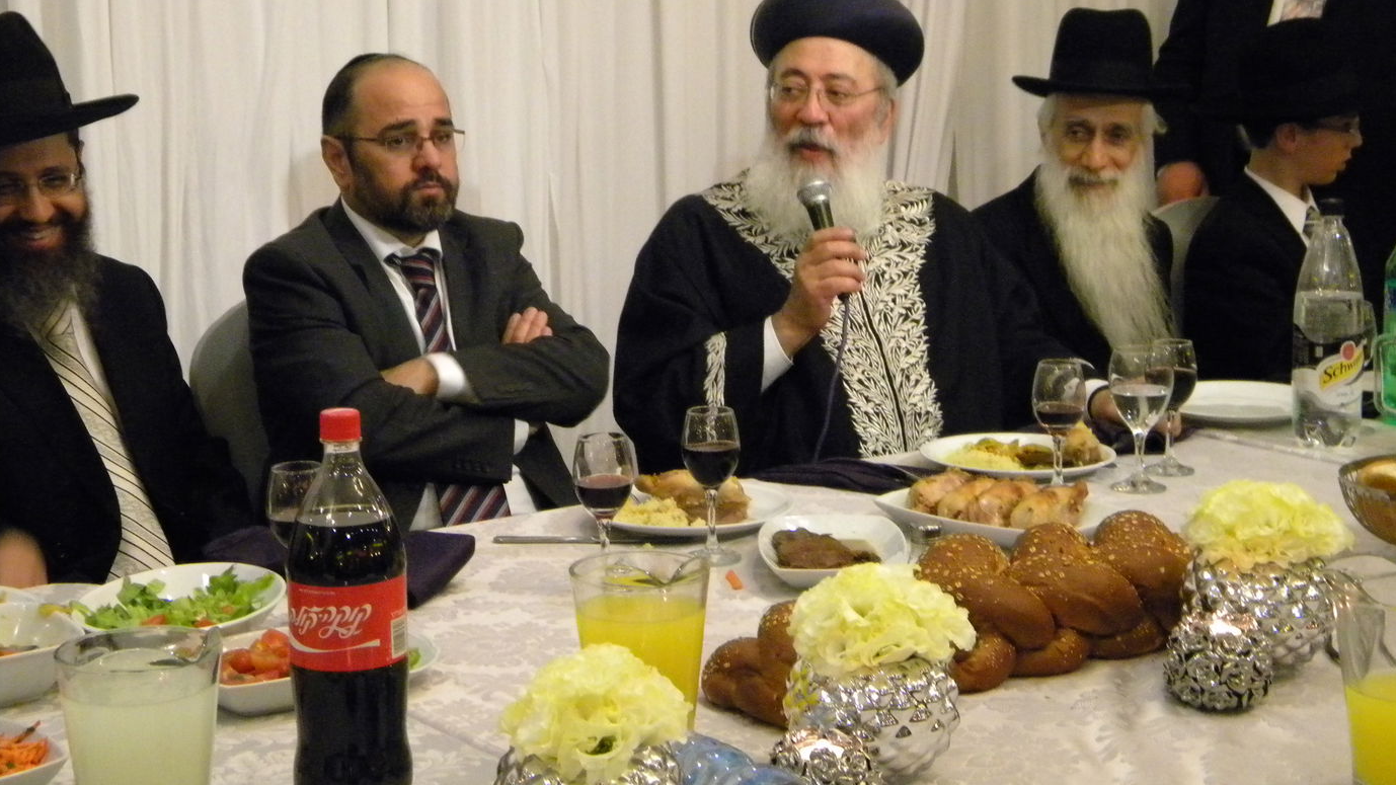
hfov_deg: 33.8
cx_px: 705
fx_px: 2295
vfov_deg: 19.4
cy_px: 417
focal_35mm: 62
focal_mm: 10.1
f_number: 4.1
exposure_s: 1/30.2
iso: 800
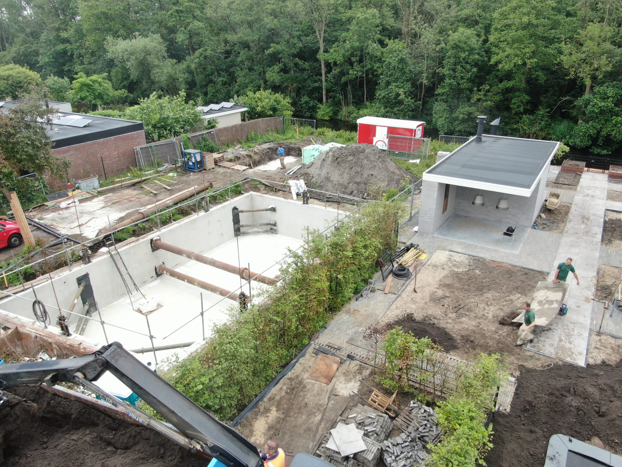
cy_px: 234
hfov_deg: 71.6
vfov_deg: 56.8
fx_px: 431
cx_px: 311
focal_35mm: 24
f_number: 2.8
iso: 100
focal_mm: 4.39
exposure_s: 1/40
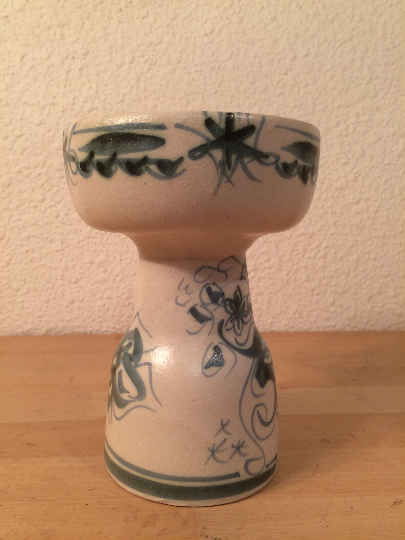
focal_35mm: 29
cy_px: 270
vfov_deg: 61.7
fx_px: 452
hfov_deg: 48.2
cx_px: 202
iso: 50
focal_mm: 4.15
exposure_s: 1/33
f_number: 2.2
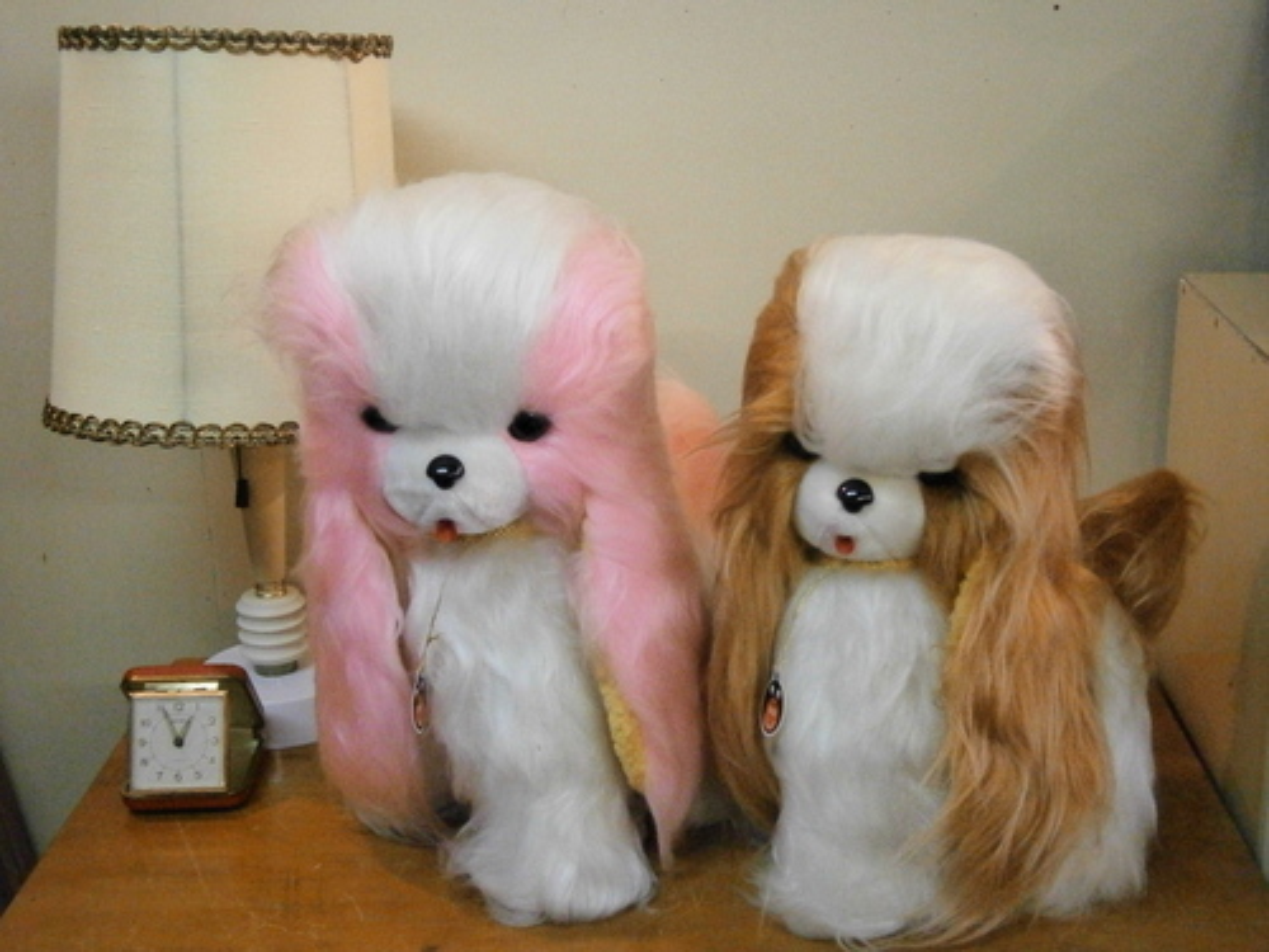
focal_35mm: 47
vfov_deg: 30.9
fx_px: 1723
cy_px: 476
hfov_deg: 40.4
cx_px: 634
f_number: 3.4
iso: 800
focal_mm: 8.3
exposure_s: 1/60
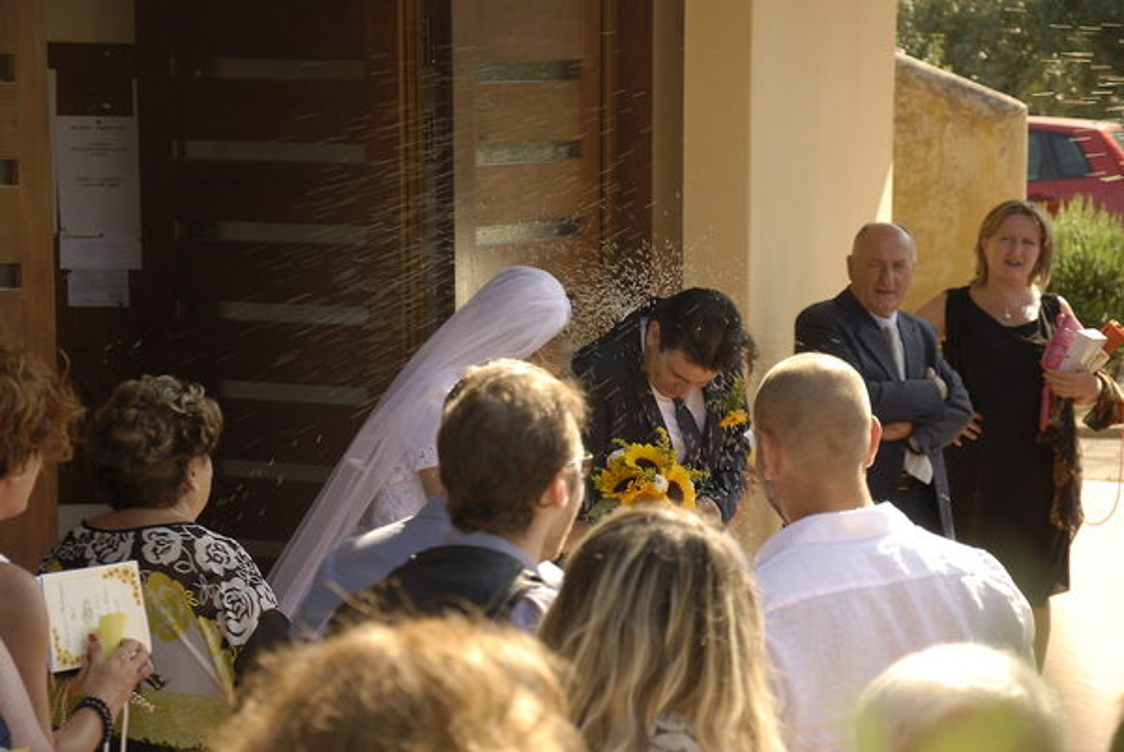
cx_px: 562
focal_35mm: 105
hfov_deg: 19.4
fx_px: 3281
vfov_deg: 13.1
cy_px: 376
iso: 125
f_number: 5.3
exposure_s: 1/160
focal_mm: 70
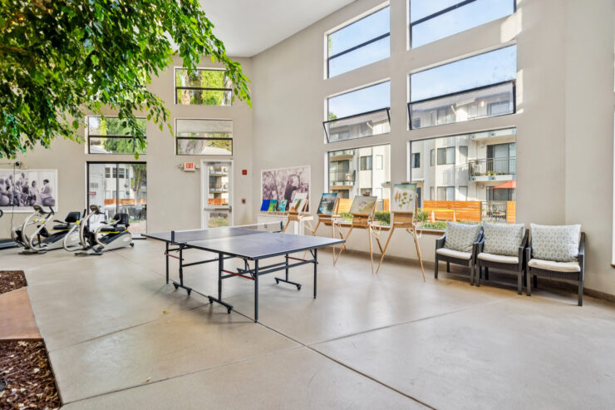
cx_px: 308
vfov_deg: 73.7
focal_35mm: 16
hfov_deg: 96.7
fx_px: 273
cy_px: 205
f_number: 5.6
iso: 100
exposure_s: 1/30
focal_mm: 16
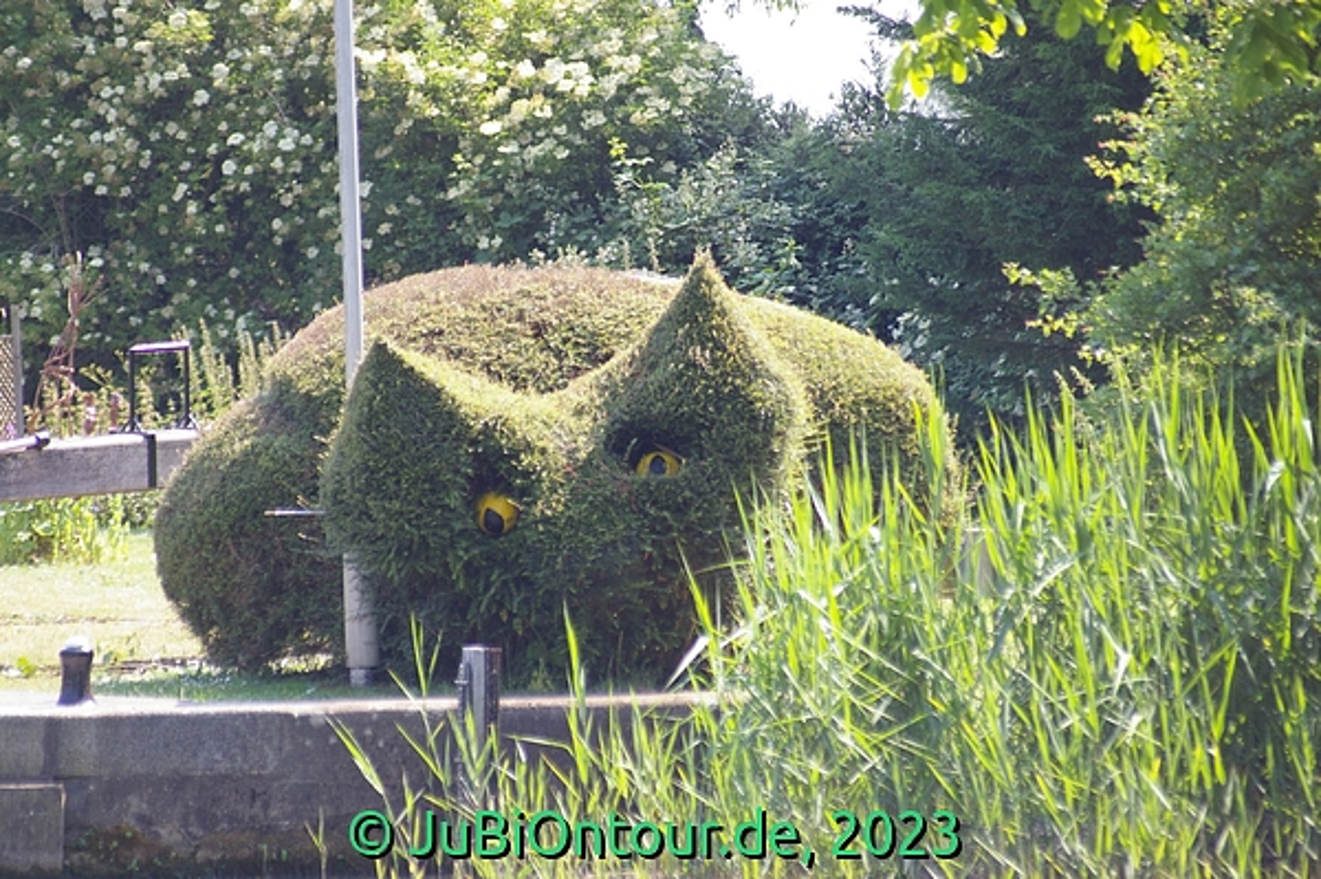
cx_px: 660
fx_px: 9349
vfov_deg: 5.4
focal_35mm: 255
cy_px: 440
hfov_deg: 8.1
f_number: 5.6
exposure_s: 1/250
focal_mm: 170
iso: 400
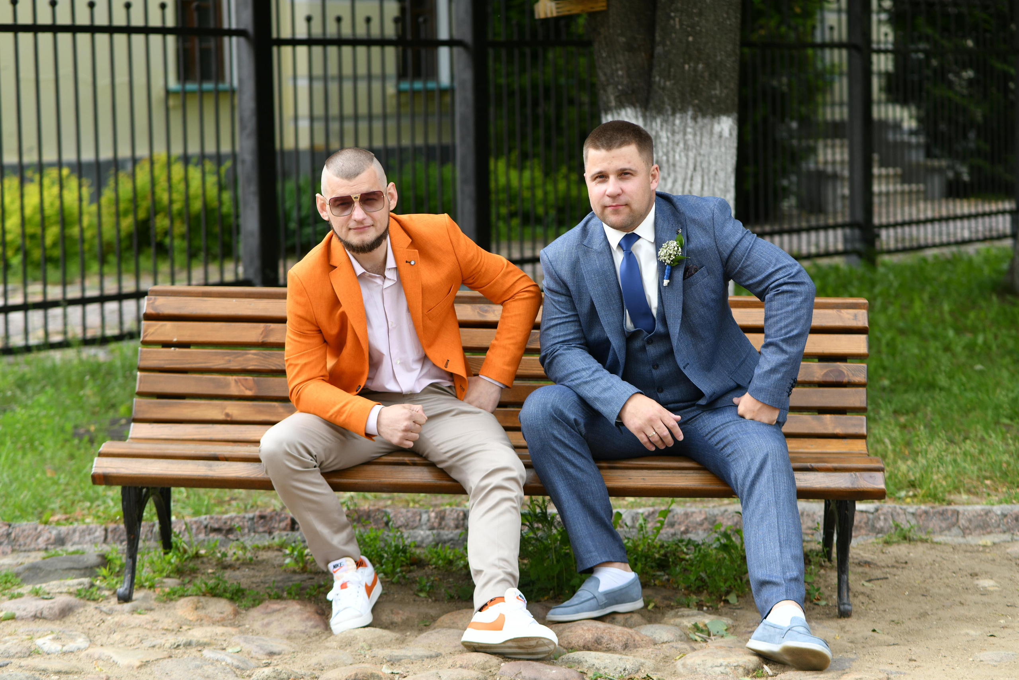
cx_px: 510
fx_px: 2406
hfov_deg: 23.9
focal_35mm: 85
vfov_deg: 16.1
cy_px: 340
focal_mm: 85
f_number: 4
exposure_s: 1/640
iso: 250
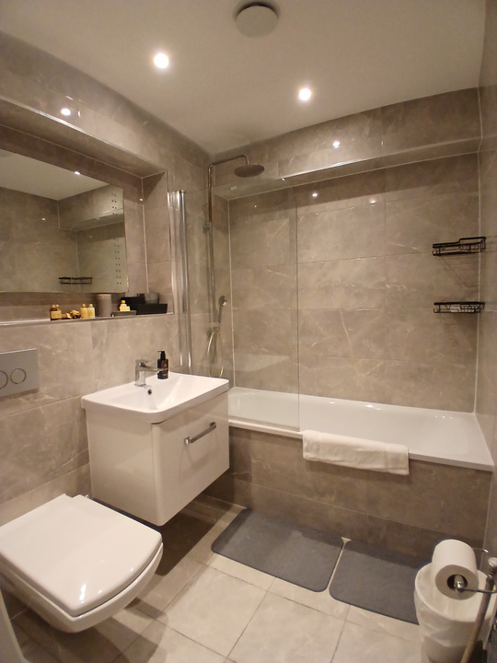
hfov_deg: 74.7
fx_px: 325
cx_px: 248
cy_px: 332
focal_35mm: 17
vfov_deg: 91.0
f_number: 2.2
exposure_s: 1/33.3
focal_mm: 1.4
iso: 160
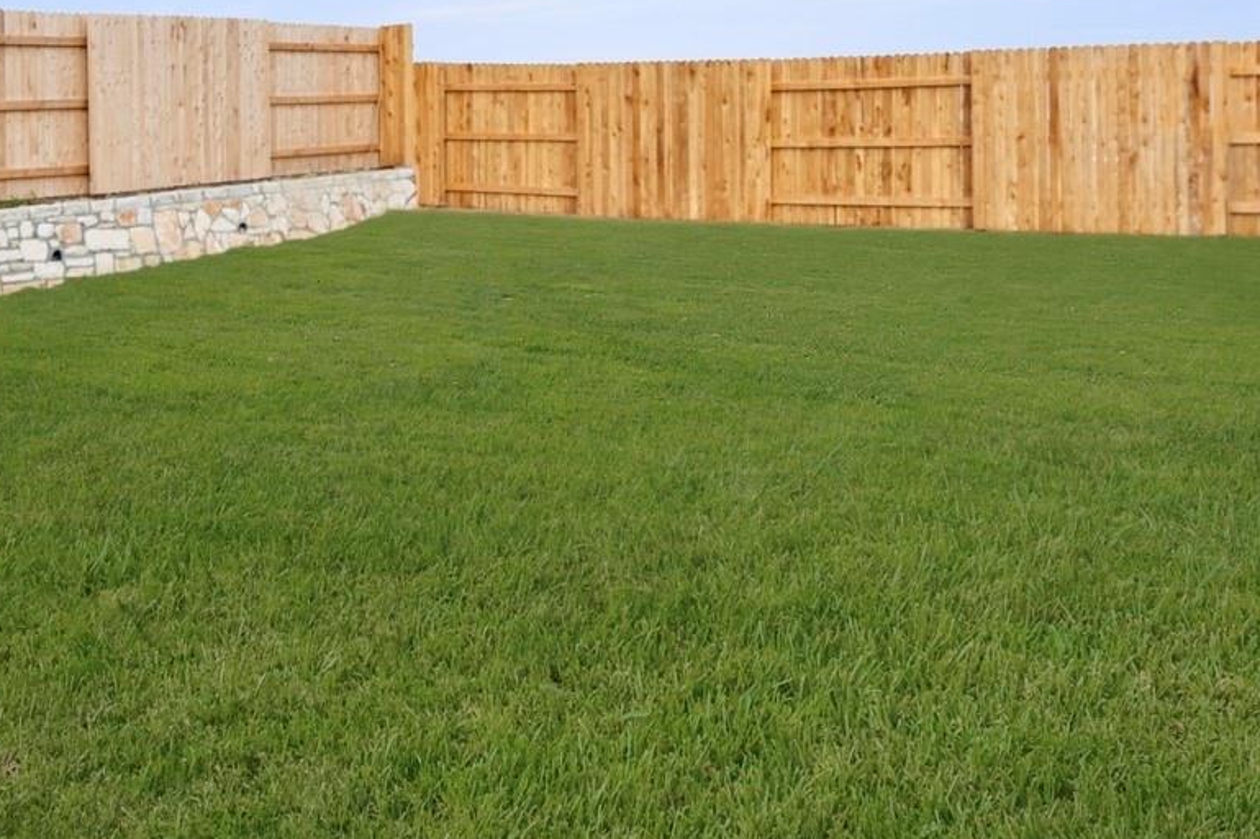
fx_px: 2659
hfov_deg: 26.6
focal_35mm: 76
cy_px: 103
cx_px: 494
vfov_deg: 17.7
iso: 400
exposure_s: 1/400
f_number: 8
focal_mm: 24
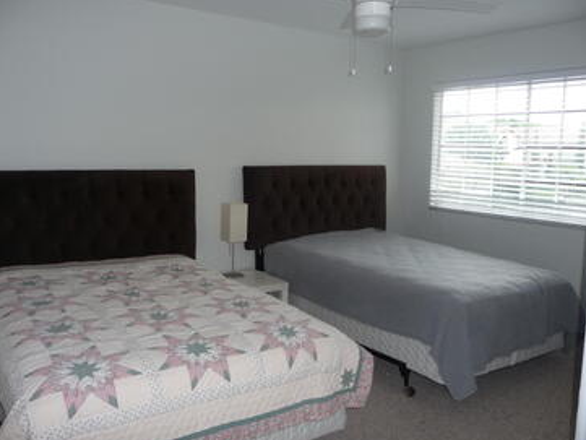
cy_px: 214
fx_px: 525
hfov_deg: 58.3
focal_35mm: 31
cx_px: 295
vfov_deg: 45.5
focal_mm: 4.7
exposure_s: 1/30
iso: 160
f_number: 3.3
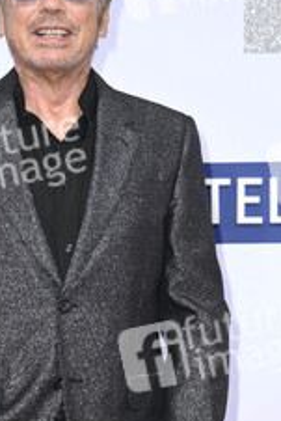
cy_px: 255
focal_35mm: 159
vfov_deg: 12.9
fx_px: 1859
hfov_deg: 8.6
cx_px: 45
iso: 800
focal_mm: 90
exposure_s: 1/200
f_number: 5.6
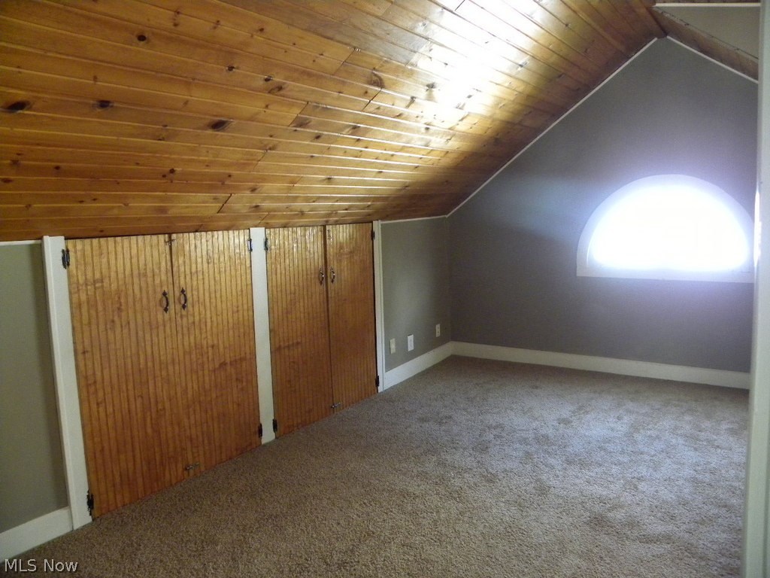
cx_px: 385
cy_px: 289
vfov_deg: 53.1
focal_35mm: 26
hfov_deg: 67.3
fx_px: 578
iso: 400
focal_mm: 4.6
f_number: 2.8
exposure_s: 1/37.5
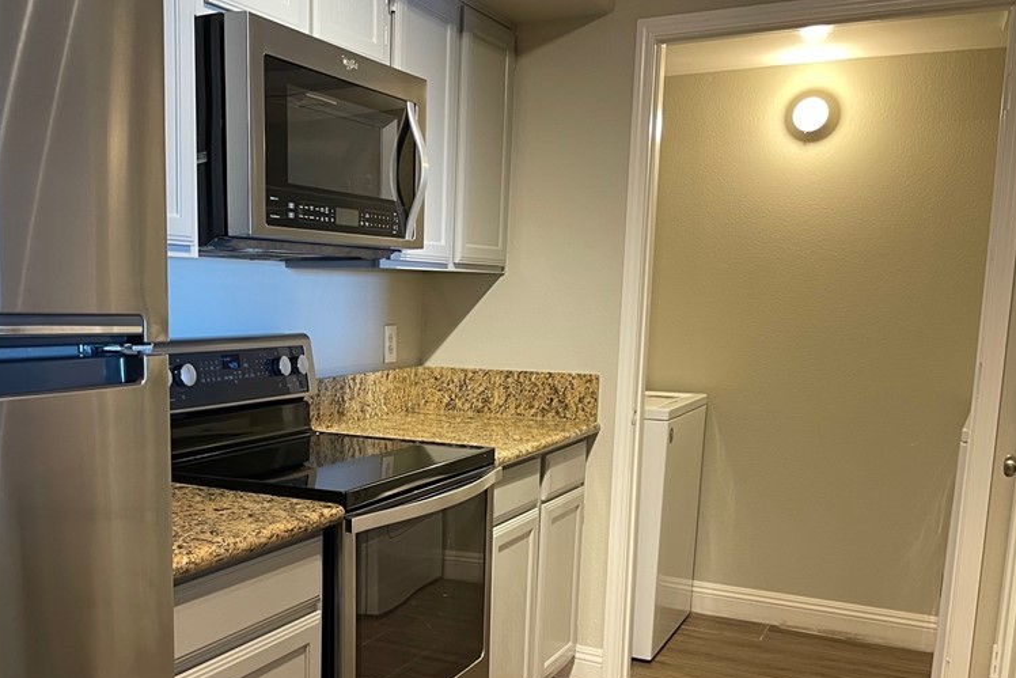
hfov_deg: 50.9
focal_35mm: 37
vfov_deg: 35.4
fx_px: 1044
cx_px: 335
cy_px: 478
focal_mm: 5.1
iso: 200
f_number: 1.6
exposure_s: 1/60
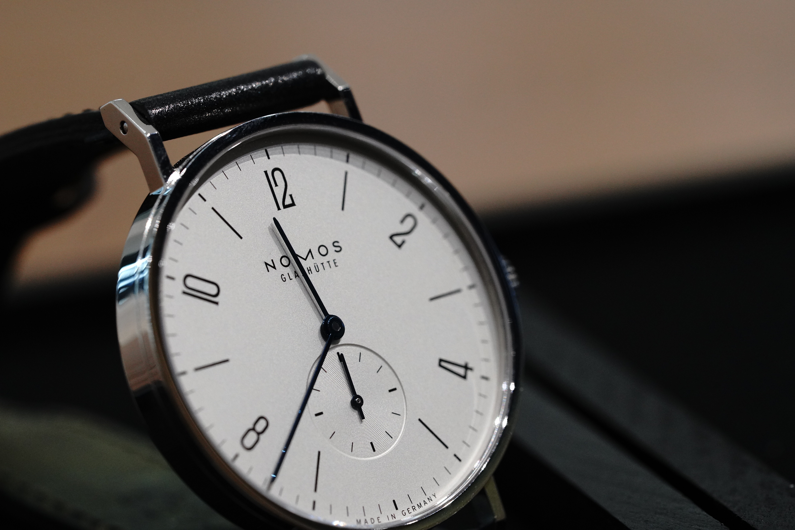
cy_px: 265
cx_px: 398
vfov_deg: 15.2
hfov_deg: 22.6
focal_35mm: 90
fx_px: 1987
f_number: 7.1
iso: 5000
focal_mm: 90
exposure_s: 1/100
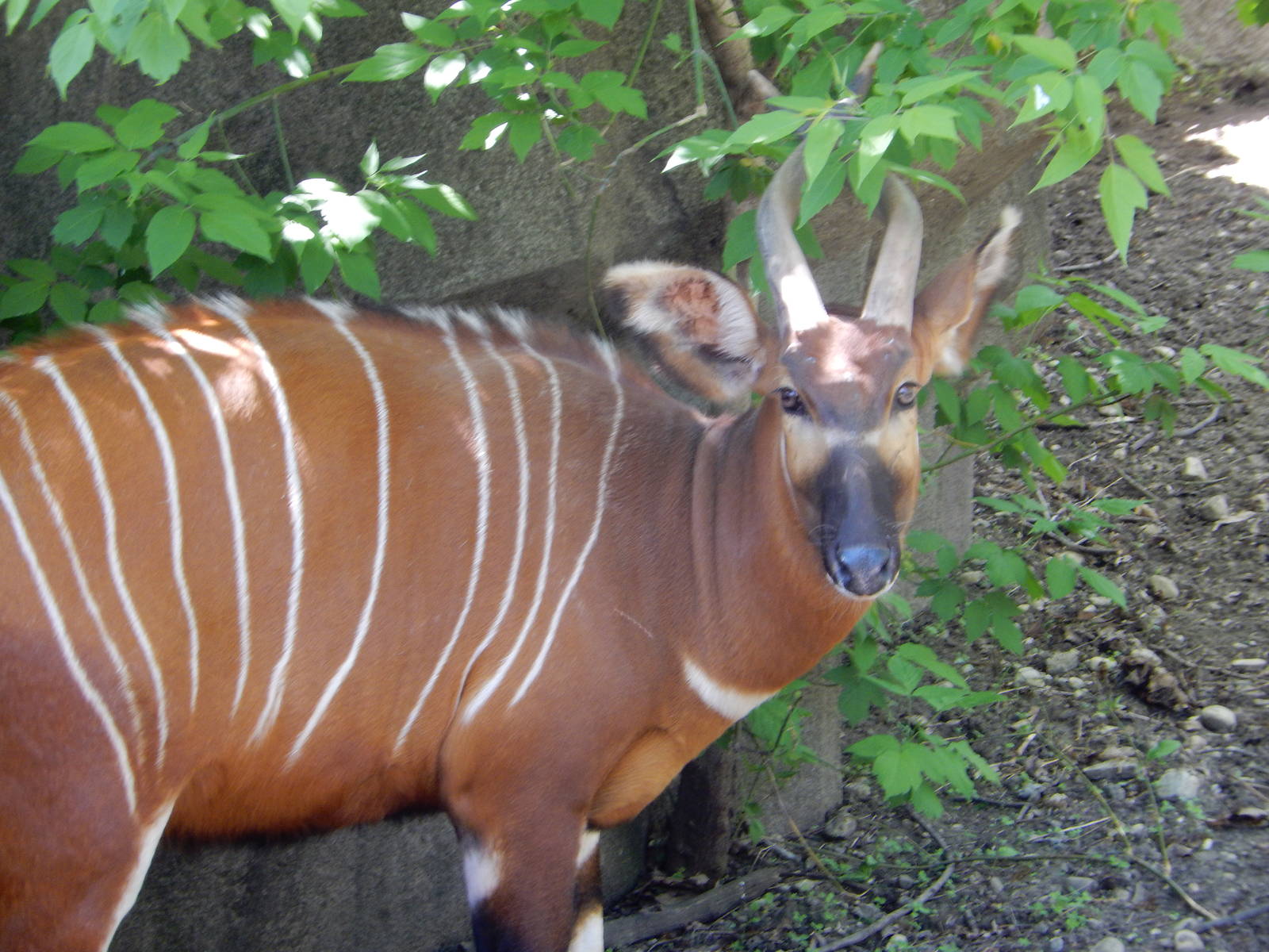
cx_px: 634
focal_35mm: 267
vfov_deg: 5.6
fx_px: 9788
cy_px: 476
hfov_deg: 7.4
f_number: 5.9
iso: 250
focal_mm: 47.8
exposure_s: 1/30
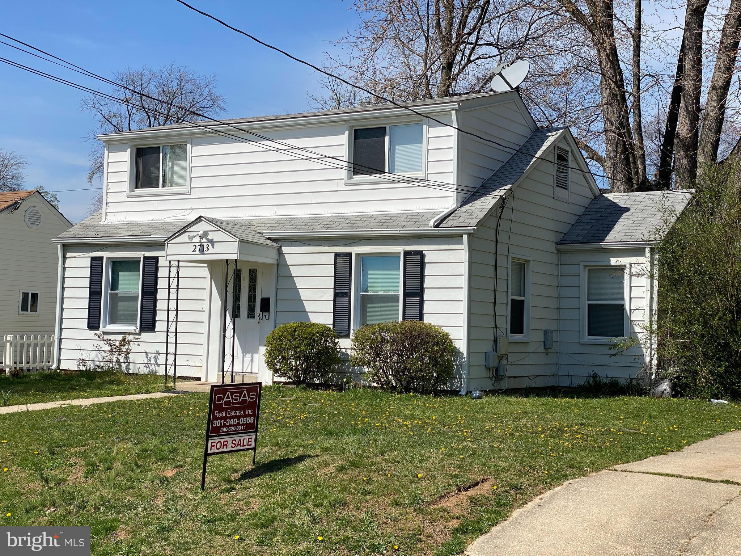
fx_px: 1113
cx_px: 370
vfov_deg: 28.0
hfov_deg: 36.8
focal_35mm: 52
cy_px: 278
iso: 20
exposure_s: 1/1996
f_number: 2
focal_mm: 6
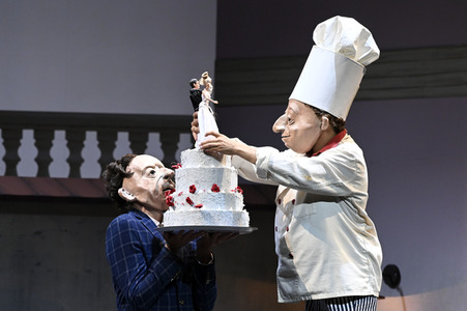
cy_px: 156
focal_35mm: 270
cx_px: 234
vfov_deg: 5.1
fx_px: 3500
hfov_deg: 7.6
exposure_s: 1/200
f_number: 5.6
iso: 6400
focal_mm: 270
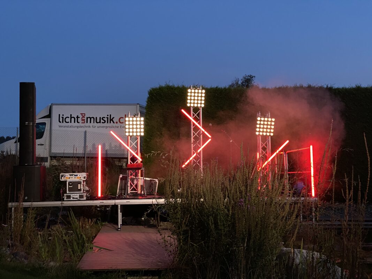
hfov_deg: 36.8
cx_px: 186
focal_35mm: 52
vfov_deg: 28.0
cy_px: 140
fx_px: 559
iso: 500
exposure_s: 1/50
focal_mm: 6
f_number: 2
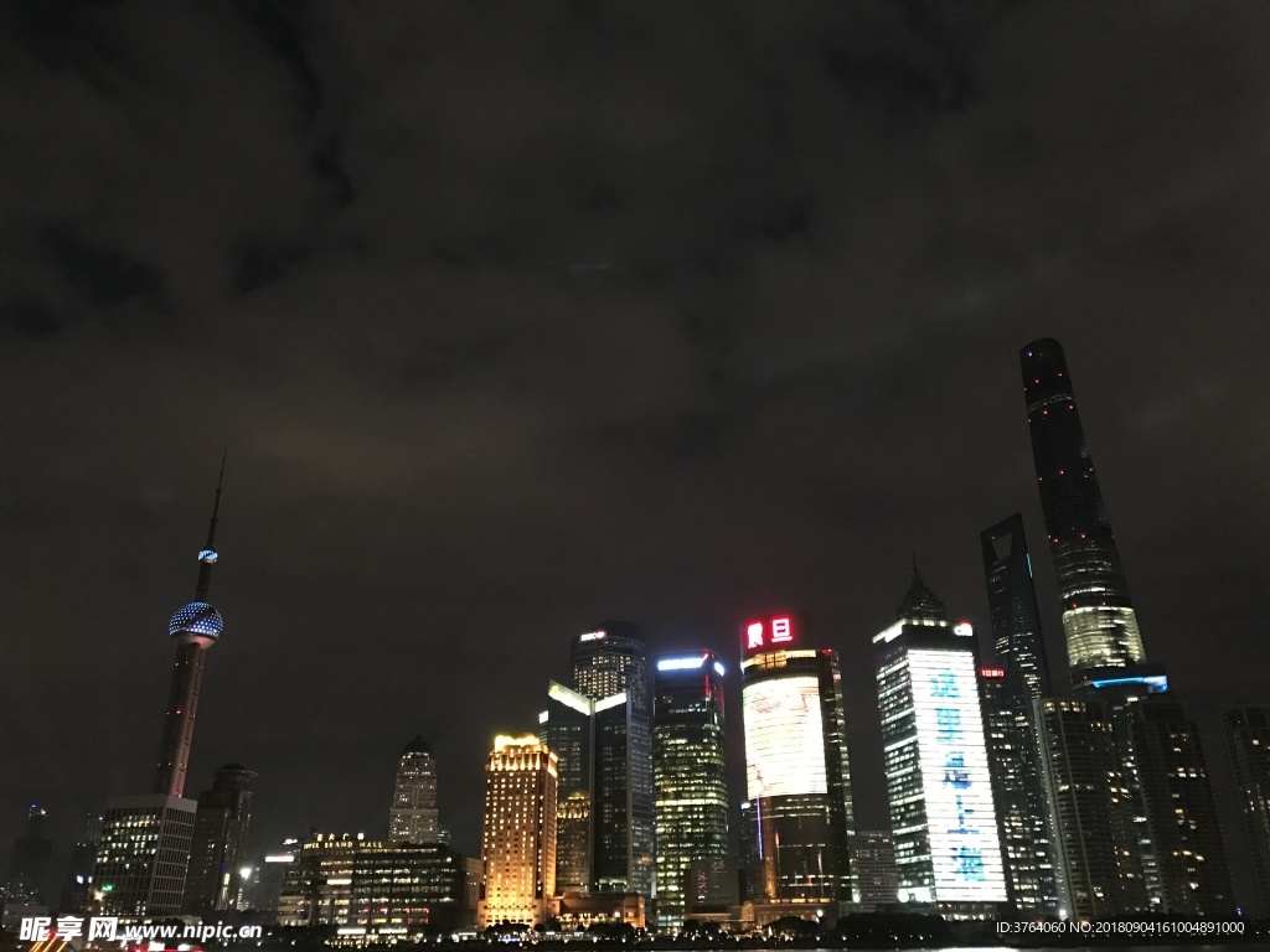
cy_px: 476
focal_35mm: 28
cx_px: 635
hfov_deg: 63.4
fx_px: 1027
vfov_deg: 49.7
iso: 100
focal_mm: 3.99
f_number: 1.8
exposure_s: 1/5
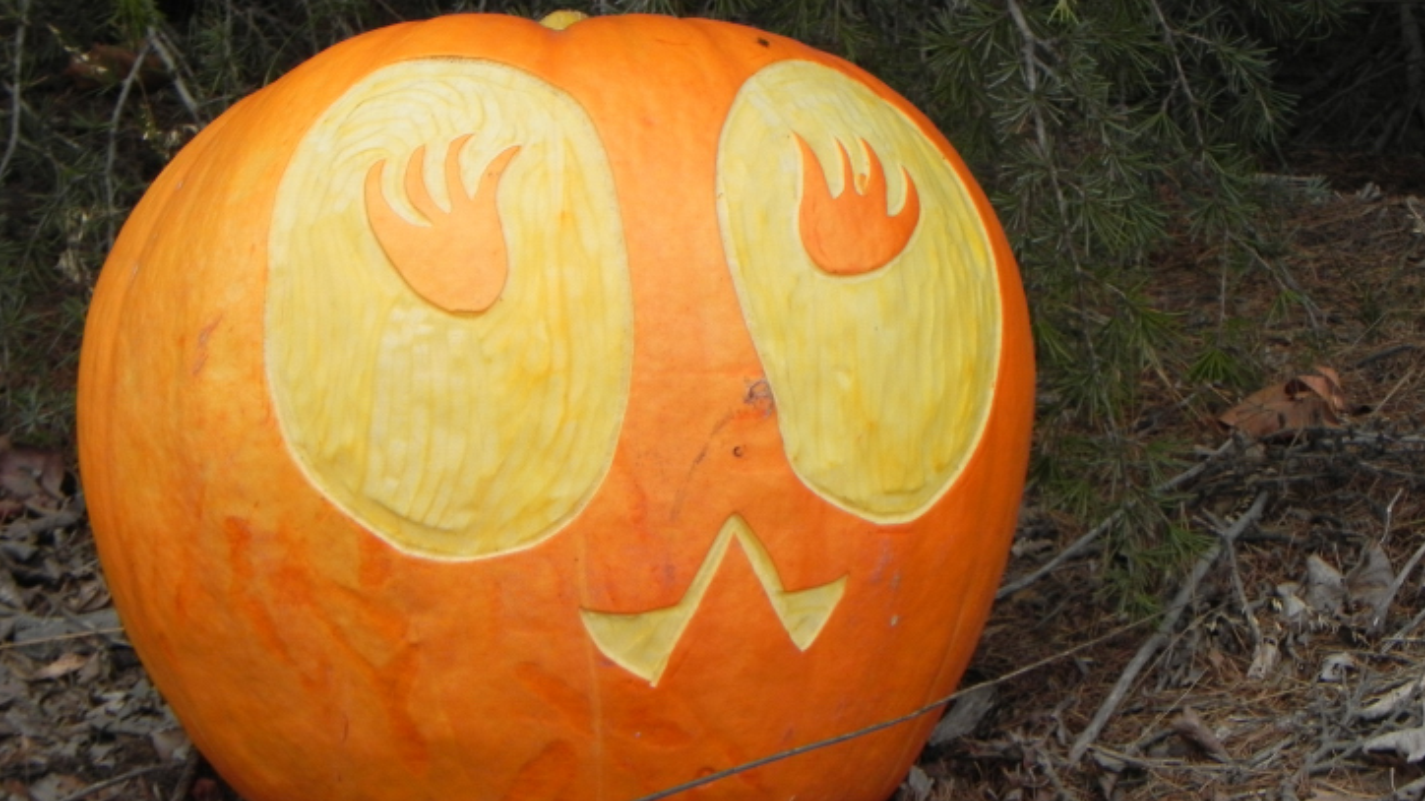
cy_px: 397
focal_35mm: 202
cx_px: 713
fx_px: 7632
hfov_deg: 10.7
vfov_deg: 6.0
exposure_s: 1/220
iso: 160
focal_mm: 32.7
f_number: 5.6
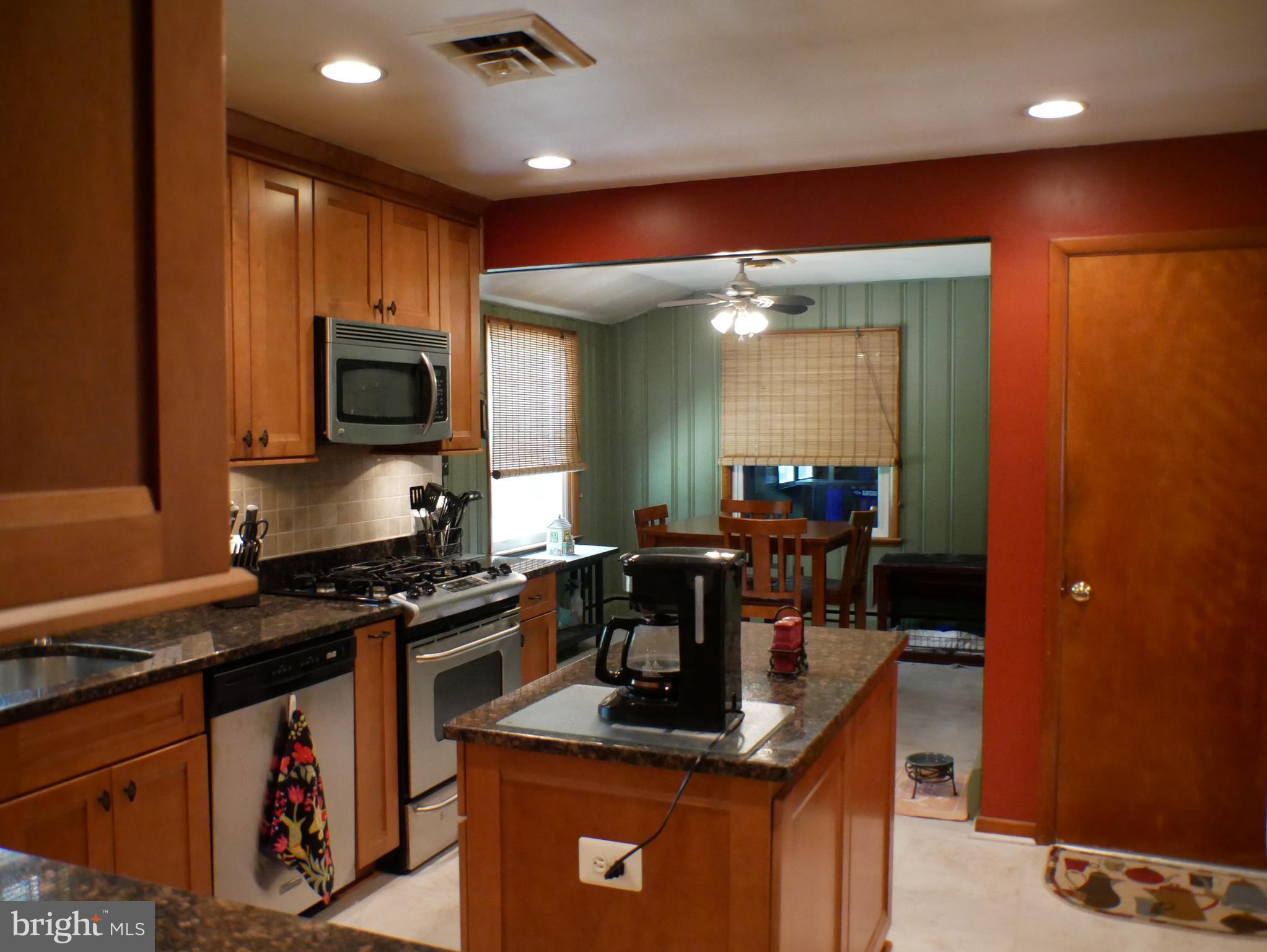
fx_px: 1685
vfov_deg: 31.5
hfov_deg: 41.2
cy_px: 476
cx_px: 634
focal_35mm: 46
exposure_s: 1/30
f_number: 4.3
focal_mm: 23
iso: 3200
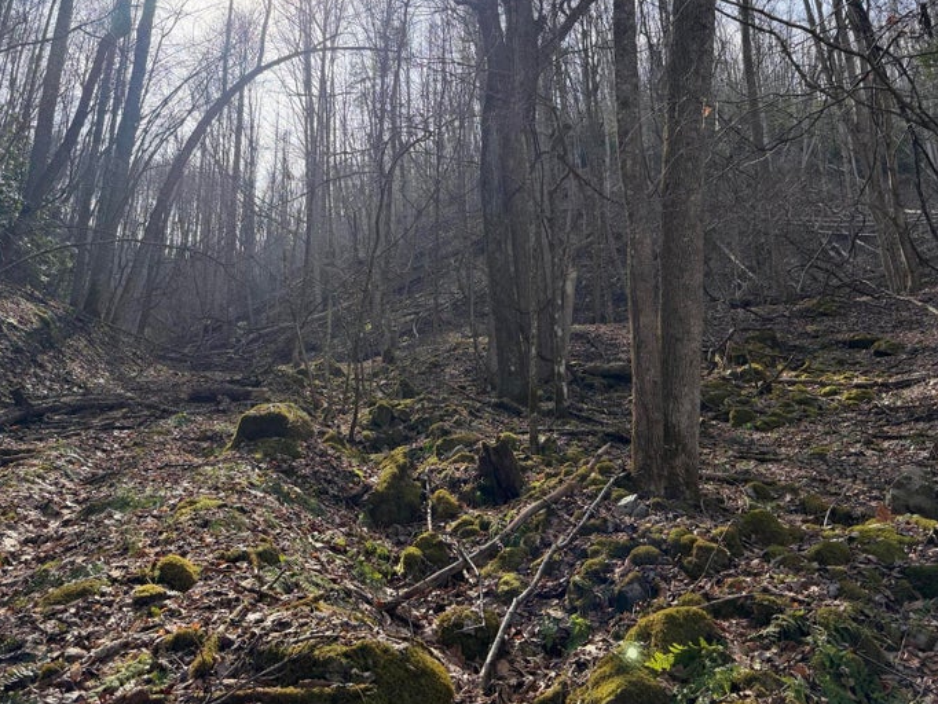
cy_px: 289
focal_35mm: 30
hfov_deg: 59.9
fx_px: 813
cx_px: 446
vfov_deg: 46.6
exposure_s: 1/2445
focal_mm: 6.76
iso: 100
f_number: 1.78
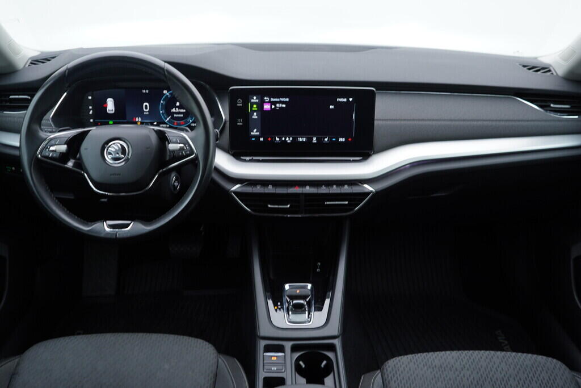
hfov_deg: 53.1
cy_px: 194
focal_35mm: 36
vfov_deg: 36.9
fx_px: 581
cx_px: 290
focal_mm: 24
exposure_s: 1/40
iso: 125
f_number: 2.8
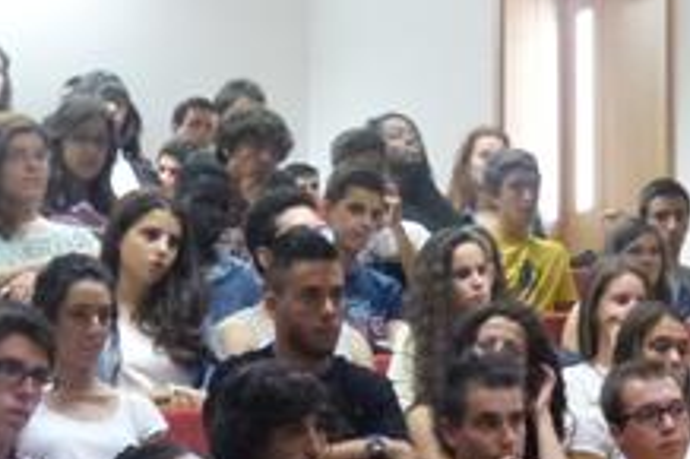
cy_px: 655
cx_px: 655
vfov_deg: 8.5
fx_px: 3045
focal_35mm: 159
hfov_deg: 12.8
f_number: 3.2
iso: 800
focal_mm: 9.2
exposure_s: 1/13
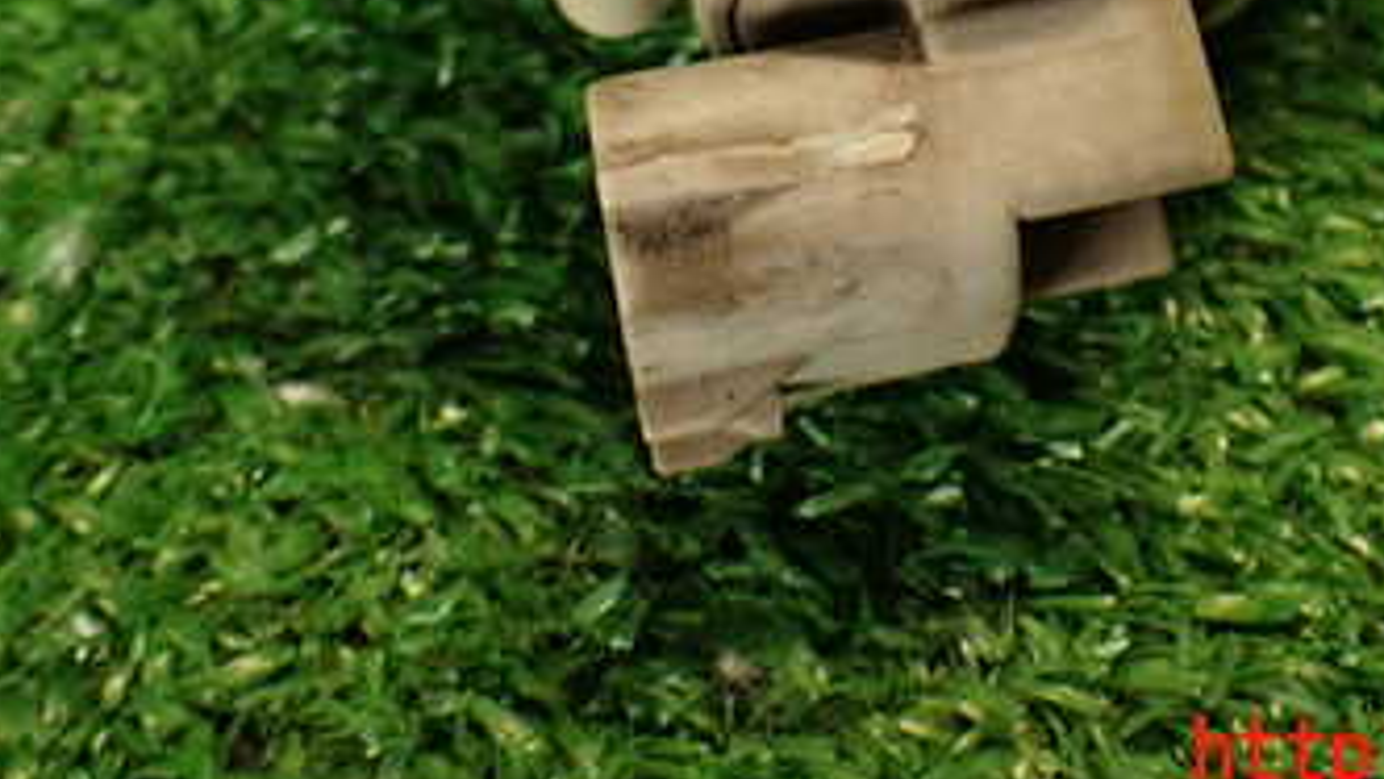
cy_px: -129
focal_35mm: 59
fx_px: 2166
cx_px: 884
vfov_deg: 19.3
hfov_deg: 35.2
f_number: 2.3
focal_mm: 5.4
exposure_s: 1/30
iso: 250
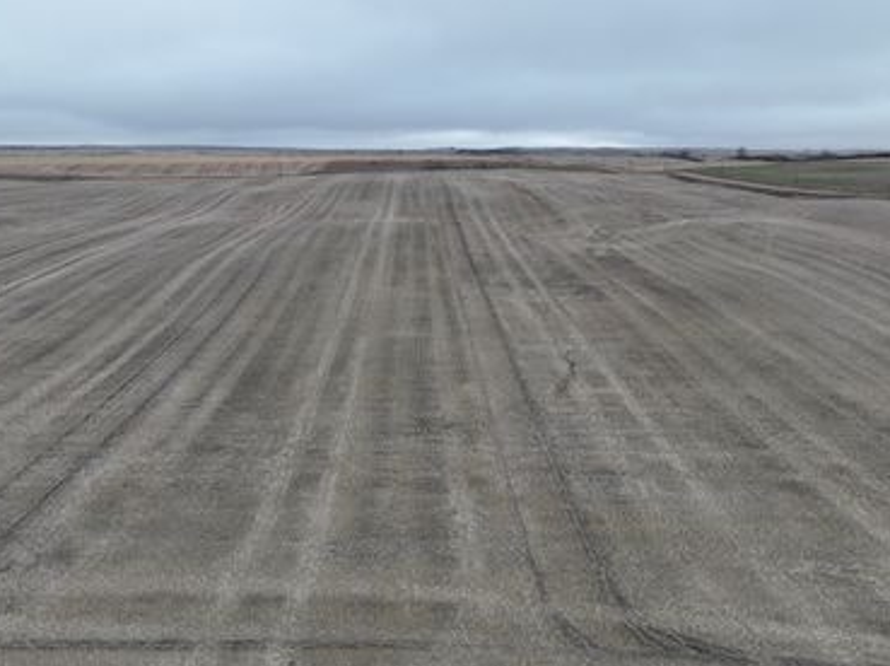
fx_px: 719
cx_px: 410
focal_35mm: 28
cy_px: 340
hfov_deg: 63.4
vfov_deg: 49.7
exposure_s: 1/320
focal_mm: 12.29
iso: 130
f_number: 2.8
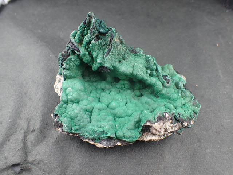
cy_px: 88
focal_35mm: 30
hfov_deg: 60.0
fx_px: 202
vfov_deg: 46.8
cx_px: 116
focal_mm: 5.5
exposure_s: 1/125
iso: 100
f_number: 2.3
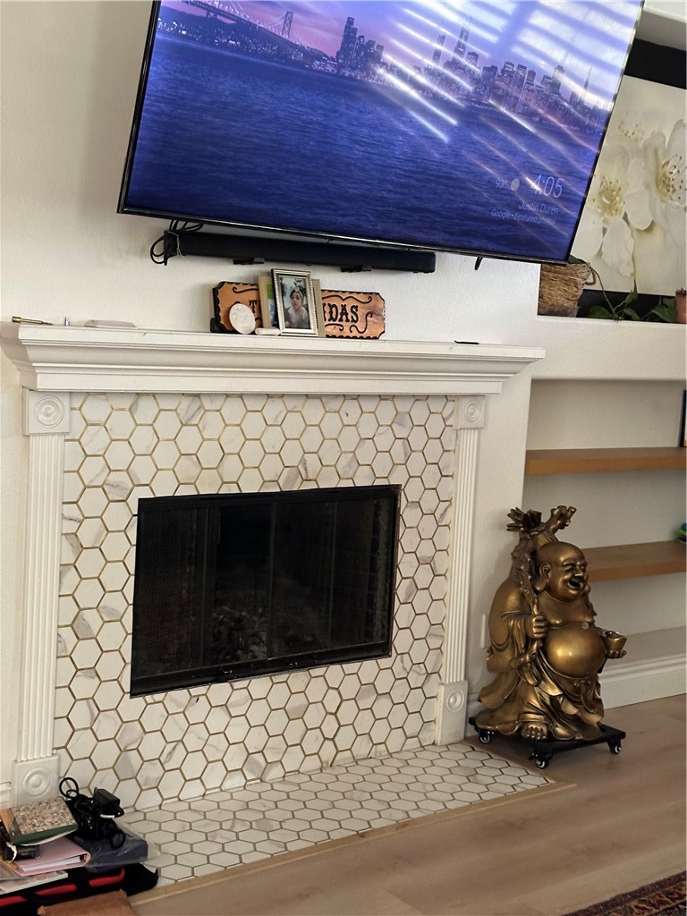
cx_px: 344
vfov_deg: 39.7
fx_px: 1270
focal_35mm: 48
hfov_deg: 30.3
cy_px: 458
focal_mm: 6.86
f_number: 1.78
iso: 250
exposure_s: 1/36
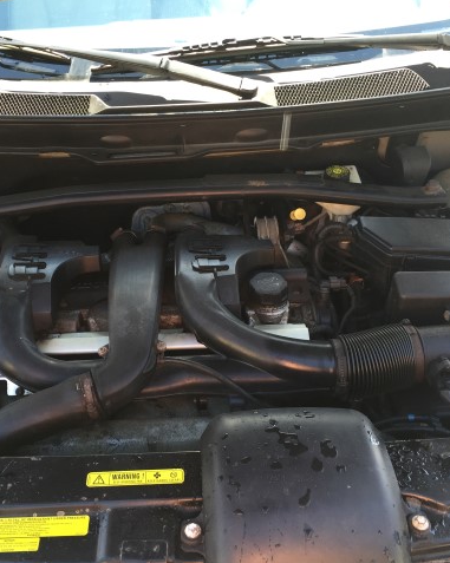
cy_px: 281
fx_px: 633
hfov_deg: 39.0
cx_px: 184
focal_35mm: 38
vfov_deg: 48.0
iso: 40
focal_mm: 4.15
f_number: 2.2
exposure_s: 1/120
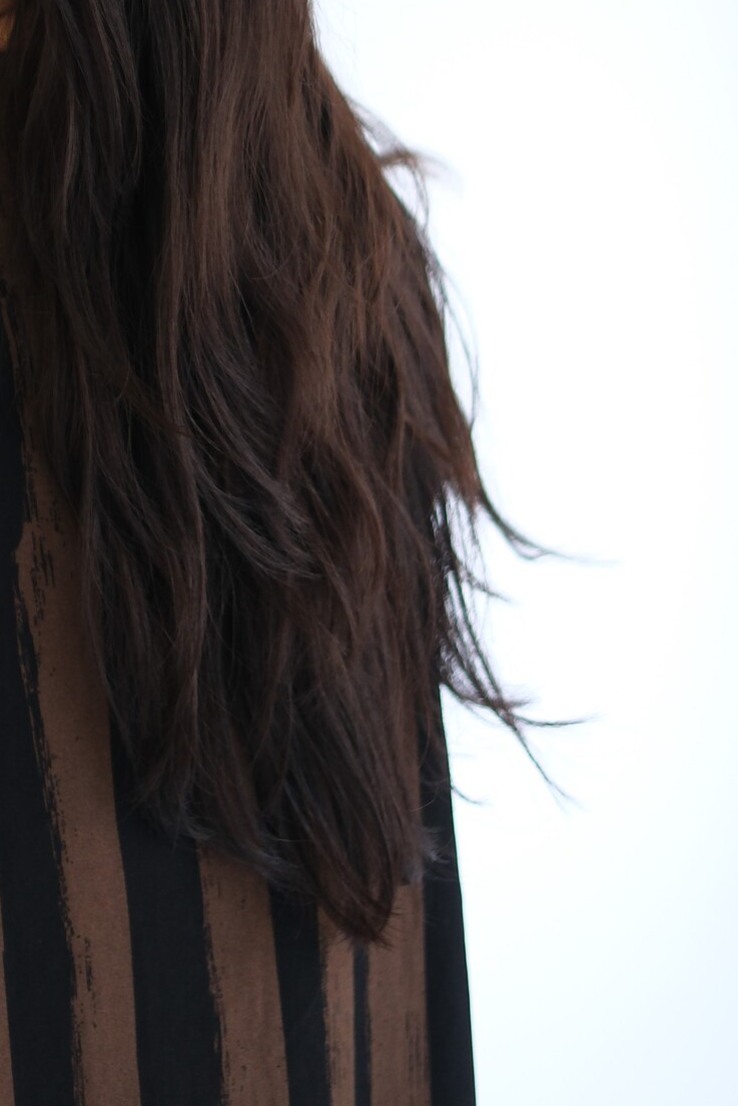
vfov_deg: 26.0
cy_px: 180
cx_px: -15
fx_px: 2336
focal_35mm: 76
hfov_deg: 17.5
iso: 320
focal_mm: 23
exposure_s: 1/250
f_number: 1.4
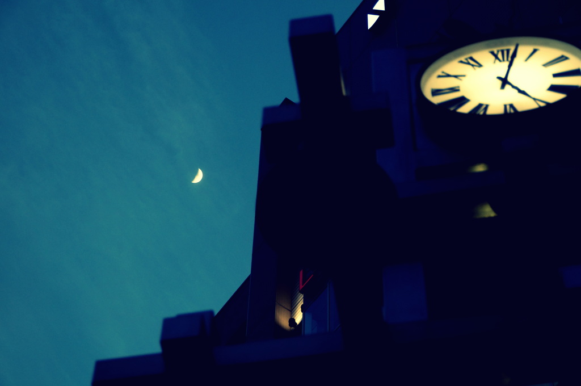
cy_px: 193
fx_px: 1692
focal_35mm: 105
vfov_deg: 13.0
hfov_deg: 19.5
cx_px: 290
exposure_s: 1/160
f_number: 5
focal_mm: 70
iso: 400
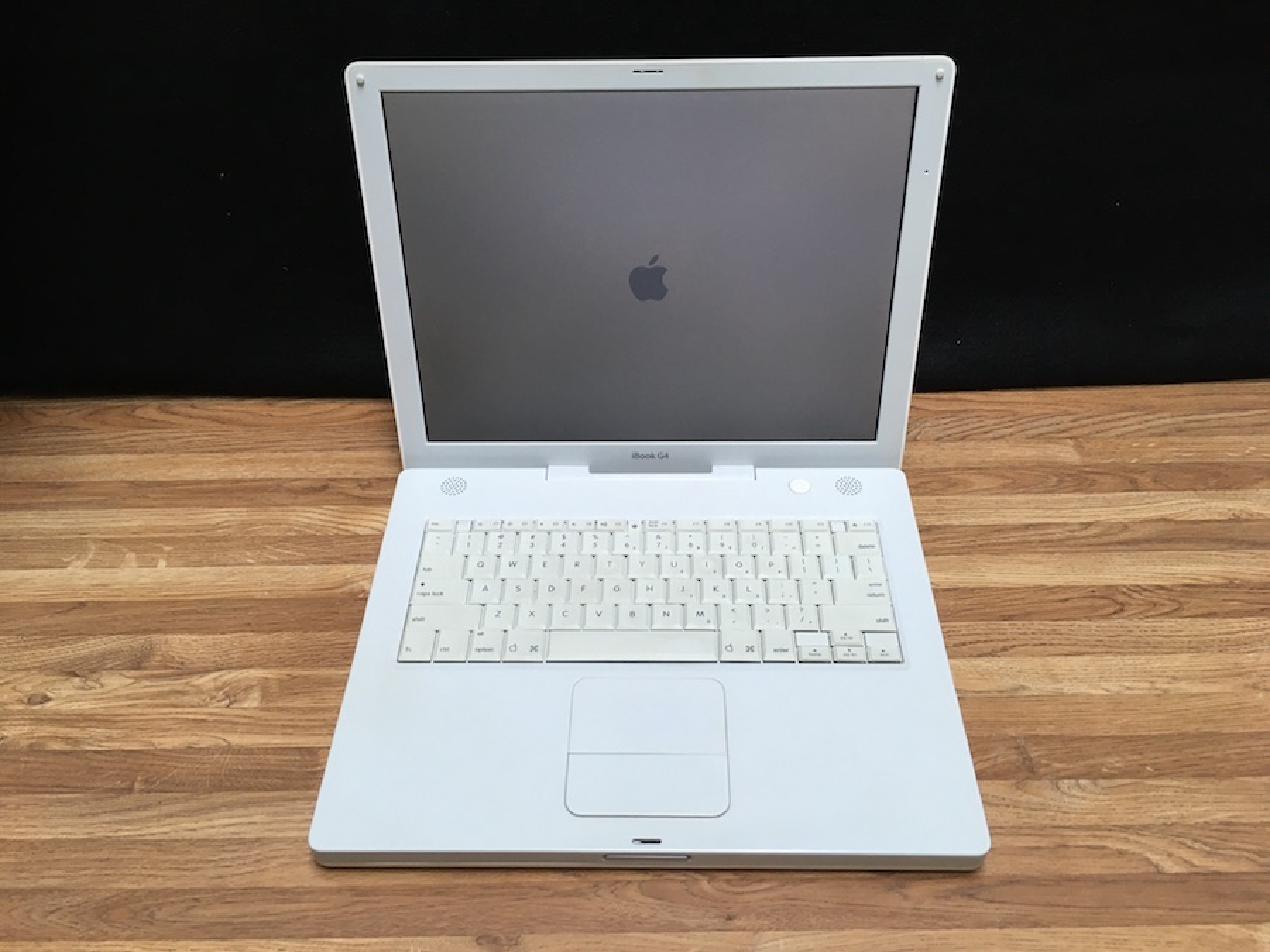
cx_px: 635
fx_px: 1064
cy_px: 476
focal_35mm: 29
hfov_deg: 61.7
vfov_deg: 48.2
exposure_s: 1/30
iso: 64
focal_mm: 4.15
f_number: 2.2
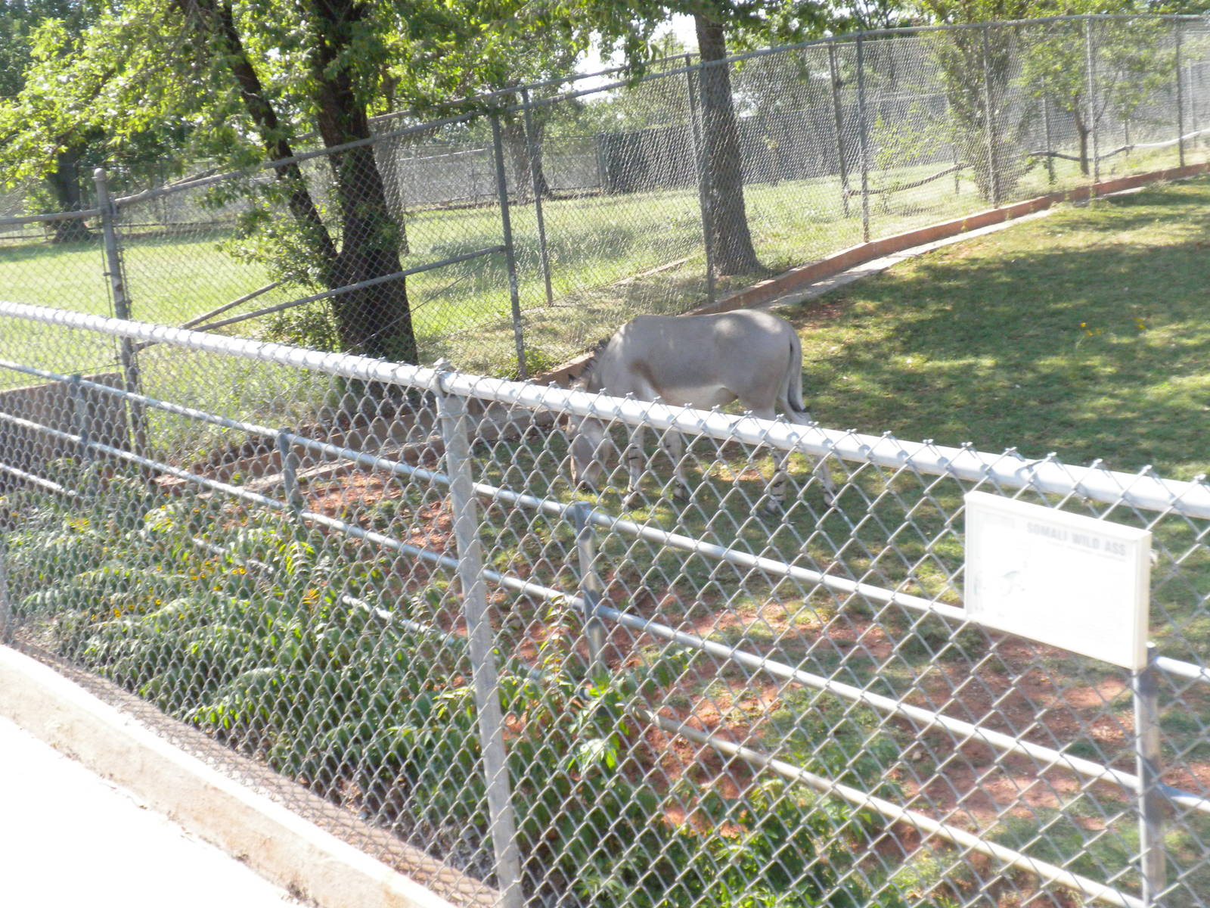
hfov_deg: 36.8
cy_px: 454
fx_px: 1818
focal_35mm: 52
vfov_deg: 28.0
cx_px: 605
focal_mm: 9.1
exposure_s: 1/500
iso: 243
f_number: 4.3
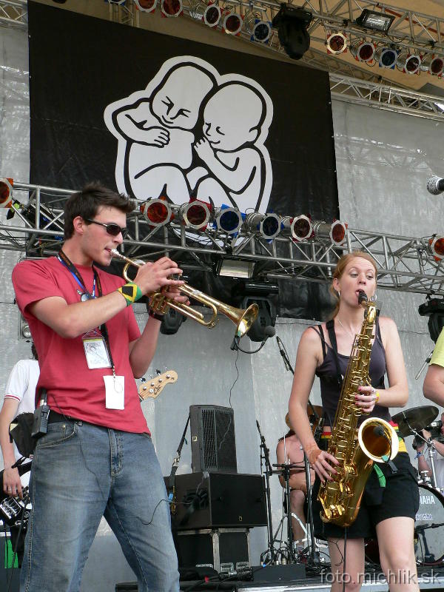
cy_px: 296
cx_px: 222
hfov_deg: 30.9
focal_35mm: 47
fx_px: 804
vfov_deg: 40.4
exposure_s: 1/160
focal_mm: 7.8
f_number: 4.6
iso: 100
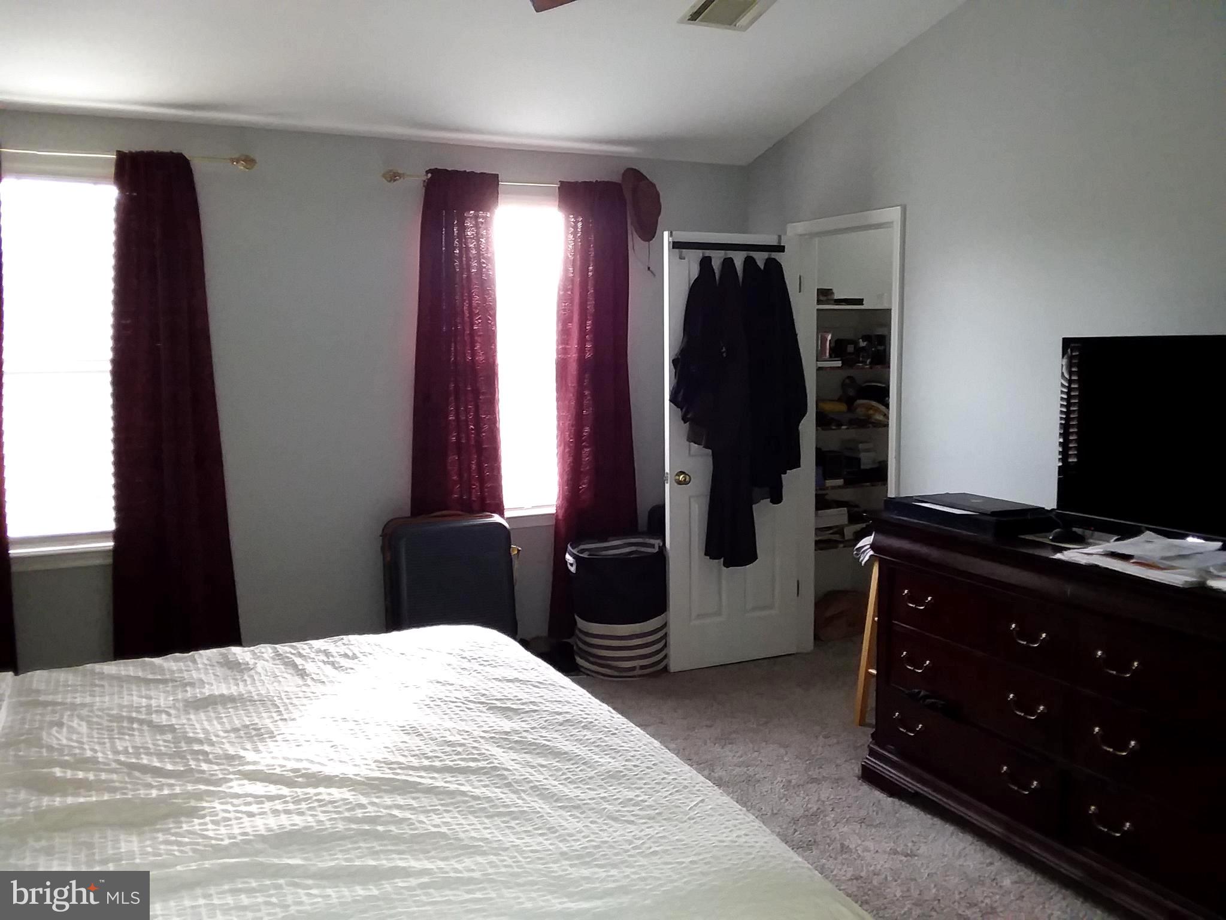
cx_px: 613
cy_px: 460
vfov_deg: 48.2
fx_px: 1027
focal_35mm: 29
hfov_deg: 61.7
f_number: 1.9
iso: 160
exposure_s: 1/30
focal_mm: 2.47
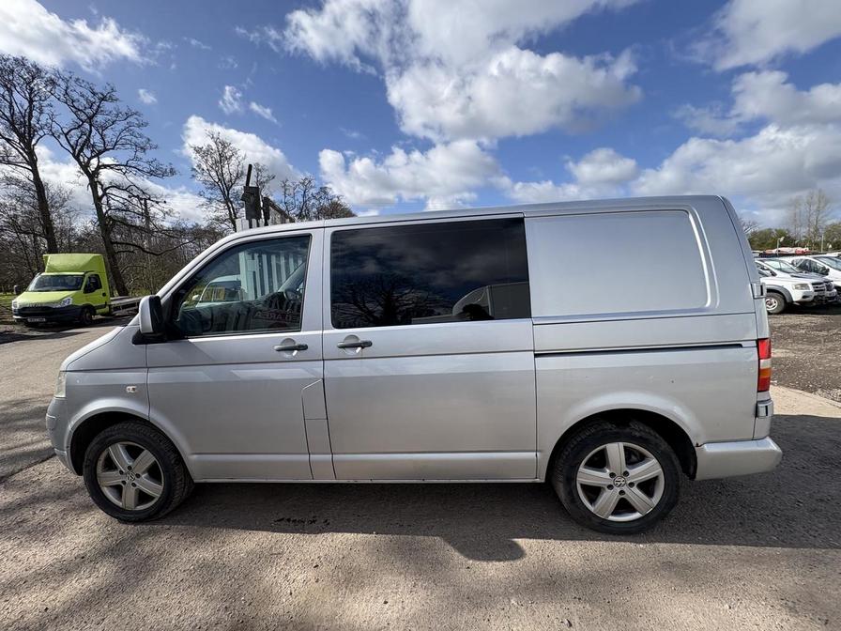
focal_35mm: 14
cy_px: 316
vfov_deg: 85.7
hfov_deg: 102.1
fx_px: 340
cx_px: 420
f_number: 2.2
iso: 50
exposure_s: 1/1395
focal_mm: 2.22
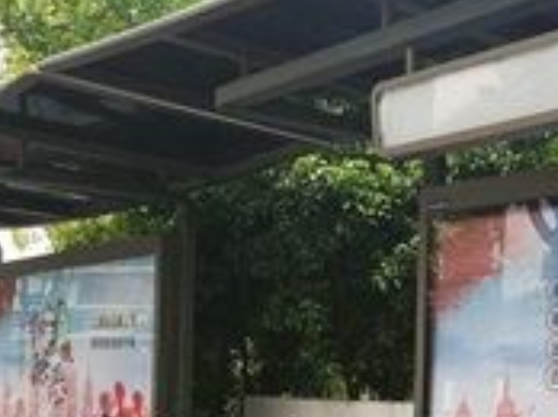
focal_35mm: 70
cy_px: 359
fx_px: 1127
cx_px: 487
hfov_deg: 27.0
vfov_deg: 20.6
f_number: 2.2
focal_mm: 4.5
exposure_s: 1/50
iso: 160
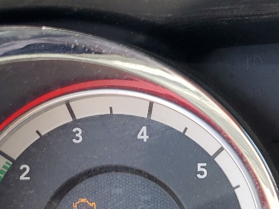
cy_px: 200
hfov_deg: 21.3
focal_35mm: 82
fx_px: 661
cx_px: 375
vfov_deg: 17.6
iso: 50
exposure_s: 1/238
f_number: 1.5
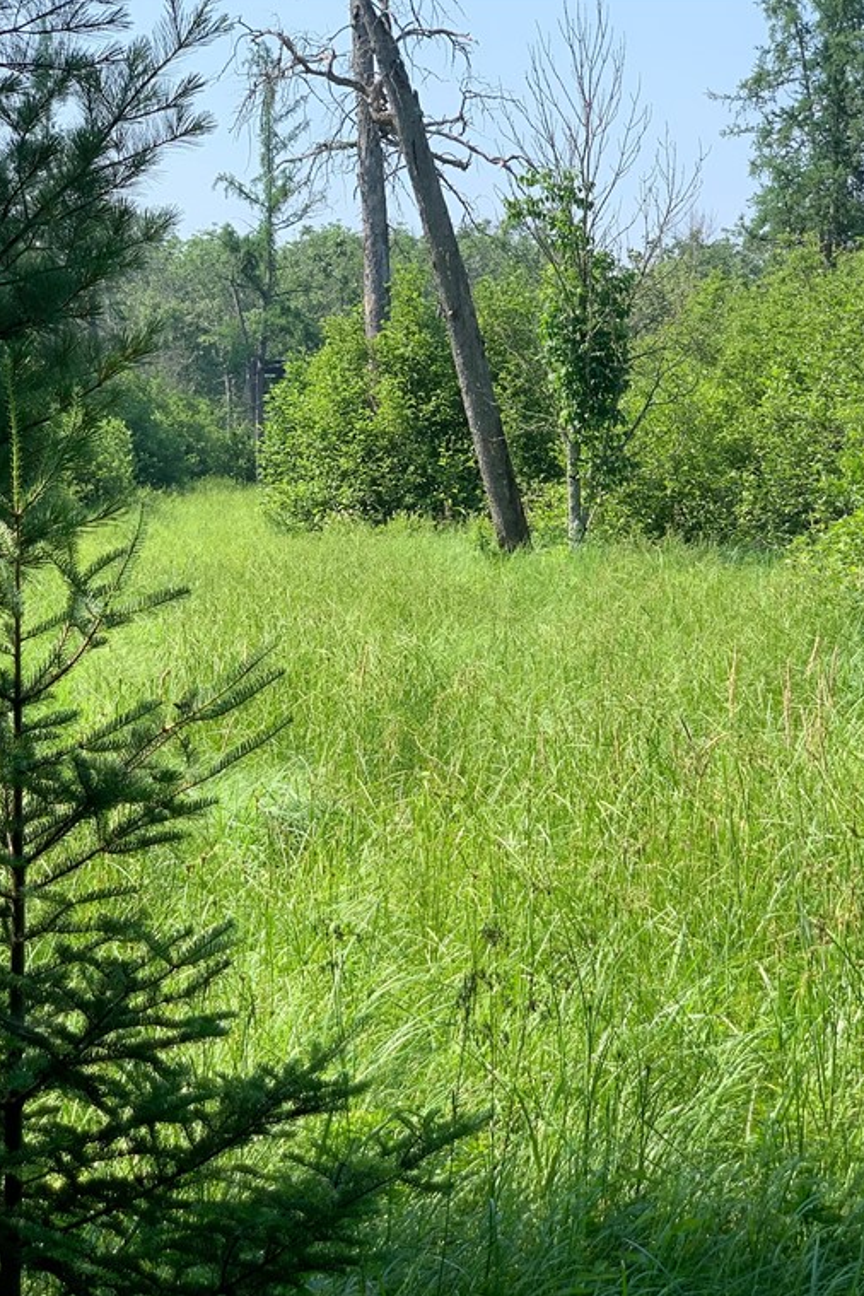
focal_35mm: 73
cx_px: 336
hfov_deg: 18.6
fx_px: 2628
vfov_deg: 27.7
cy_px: 645
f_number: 2.4
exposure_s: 1/331
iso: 16
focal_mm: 6
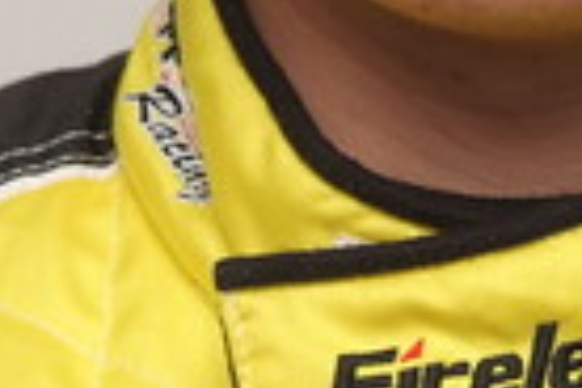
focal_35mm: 329
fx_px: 5318
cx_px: 464
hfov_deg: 6.3
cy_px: -236
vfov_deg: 4.2
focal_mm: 42
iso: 200
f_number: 5.6
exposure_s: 1/60
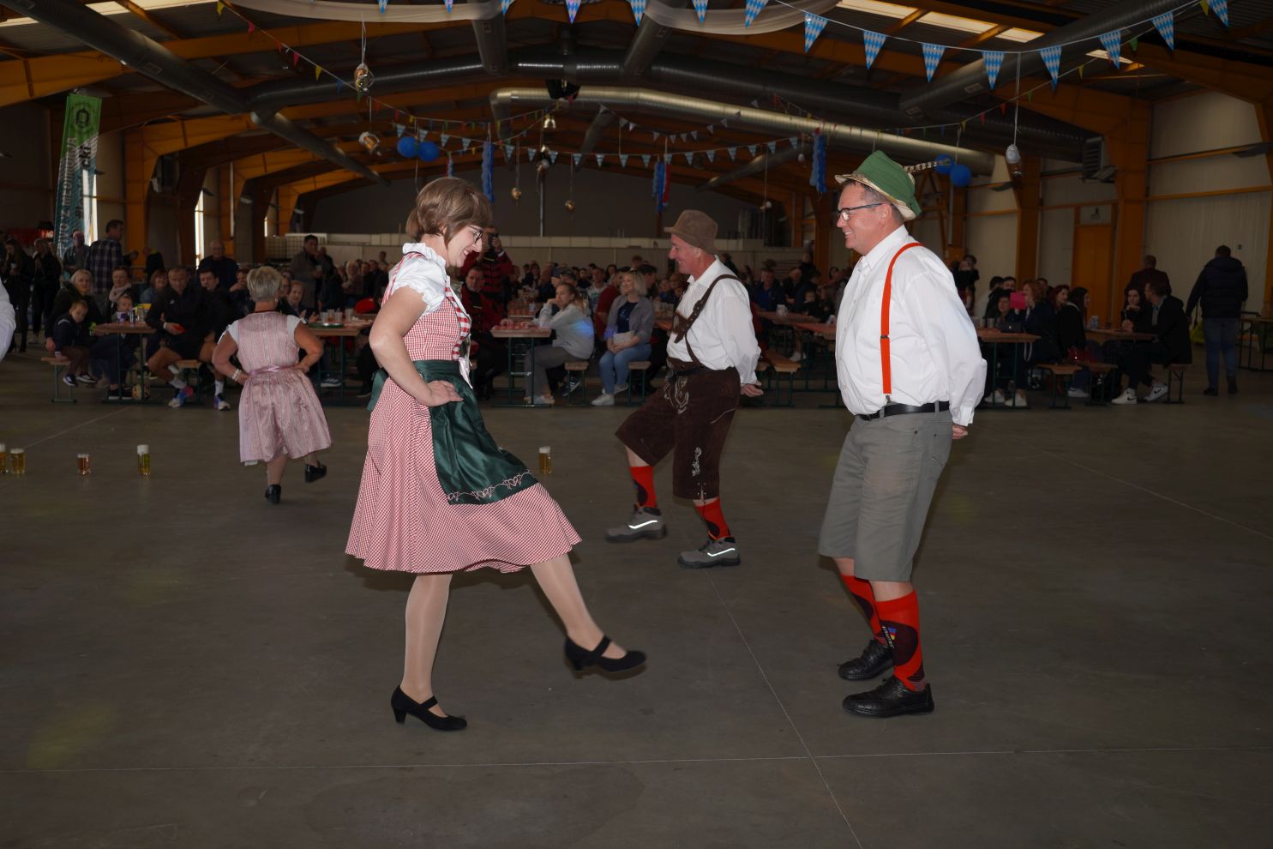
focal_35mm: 35
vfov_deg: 37.9
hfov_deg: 54.5
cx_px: 636
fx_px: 1236
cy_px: 424
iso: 100
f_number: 3.2
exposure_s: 1/200
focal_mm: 23.3
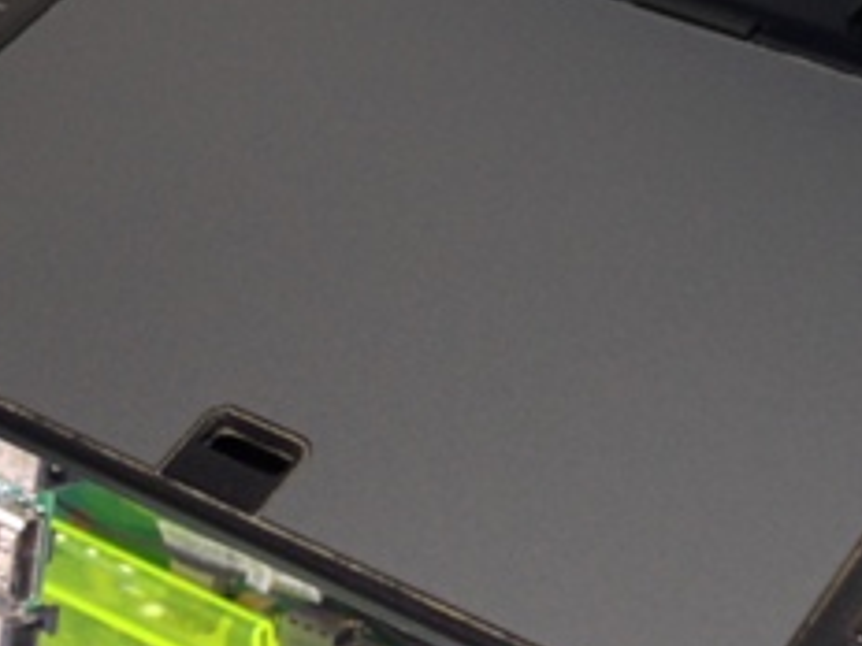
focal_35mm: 114
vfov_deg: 12.8
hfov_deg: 16.8
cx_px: 892
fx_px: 2839
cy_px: -33
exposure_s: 1/20
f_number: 2.4
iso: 50
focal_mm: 4.12
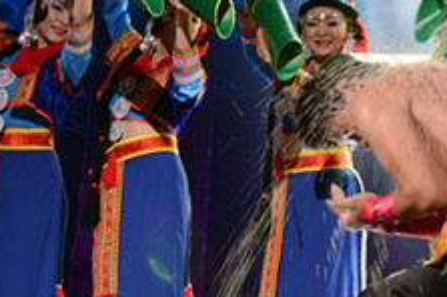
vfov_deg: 10.6
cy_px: 79
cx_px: 363
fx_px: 1599
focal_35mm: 129
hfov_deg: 15.8
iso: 250
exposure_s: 1/50
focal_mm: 48
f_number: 3.5
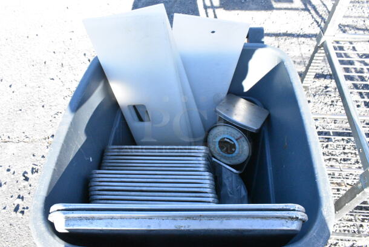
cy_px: 124
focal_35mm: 27
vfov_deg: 48.0
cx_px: 184
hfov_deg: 67.3
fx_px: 277
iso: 6400
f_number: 16
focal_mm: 18
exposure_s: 1/640
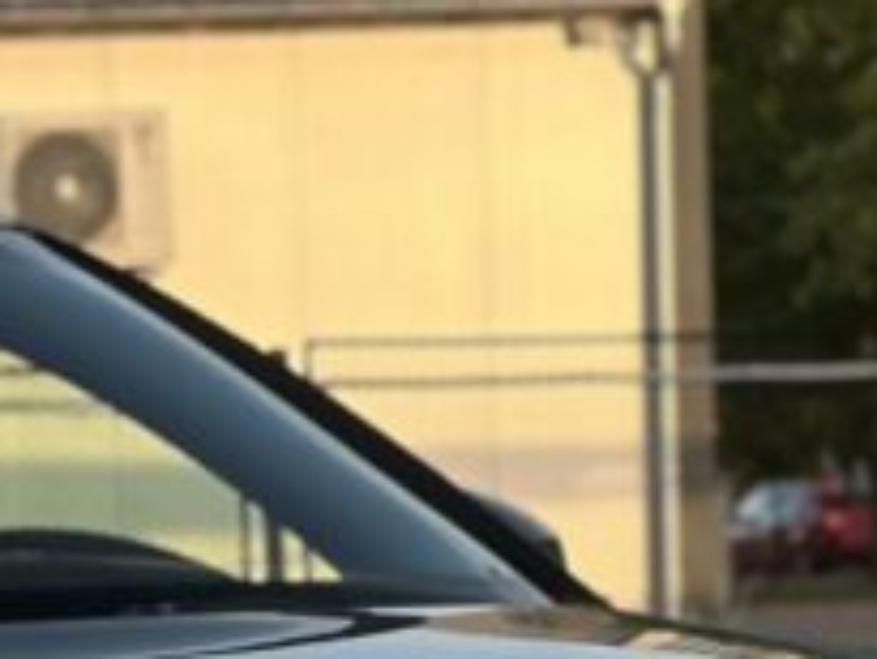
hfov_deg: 8.1
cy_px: 933
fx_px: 6084
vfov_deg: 6.1
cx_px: -274
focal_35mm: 240
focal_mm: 6.86
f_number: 1.78
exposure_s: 1/511
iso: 80
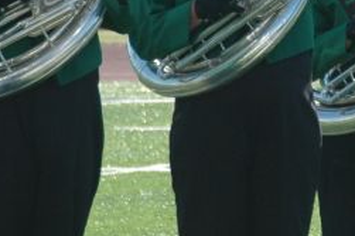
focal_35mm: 918
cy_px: 18
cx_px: 390
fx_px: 9046
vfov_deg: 1.5
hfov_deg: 2.2
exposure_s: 1/400
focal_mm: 150
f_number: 5.6
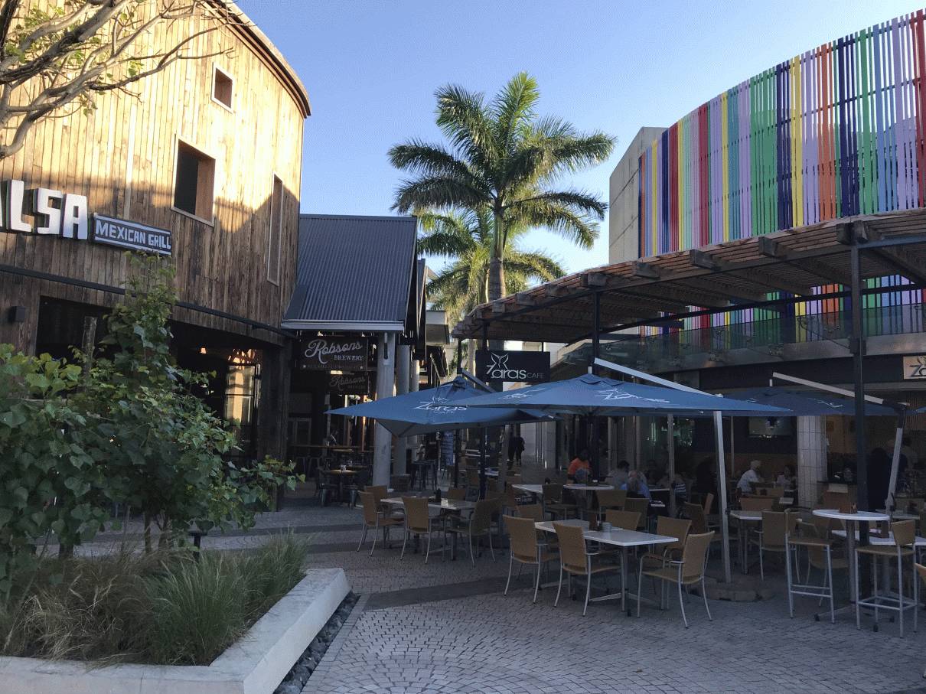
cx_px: 463
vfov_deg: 49.7
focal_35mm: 28
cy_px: 347
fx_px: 749
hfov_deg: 63.5
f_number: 1.8
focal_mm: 3.99
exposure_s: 1/669
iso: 20
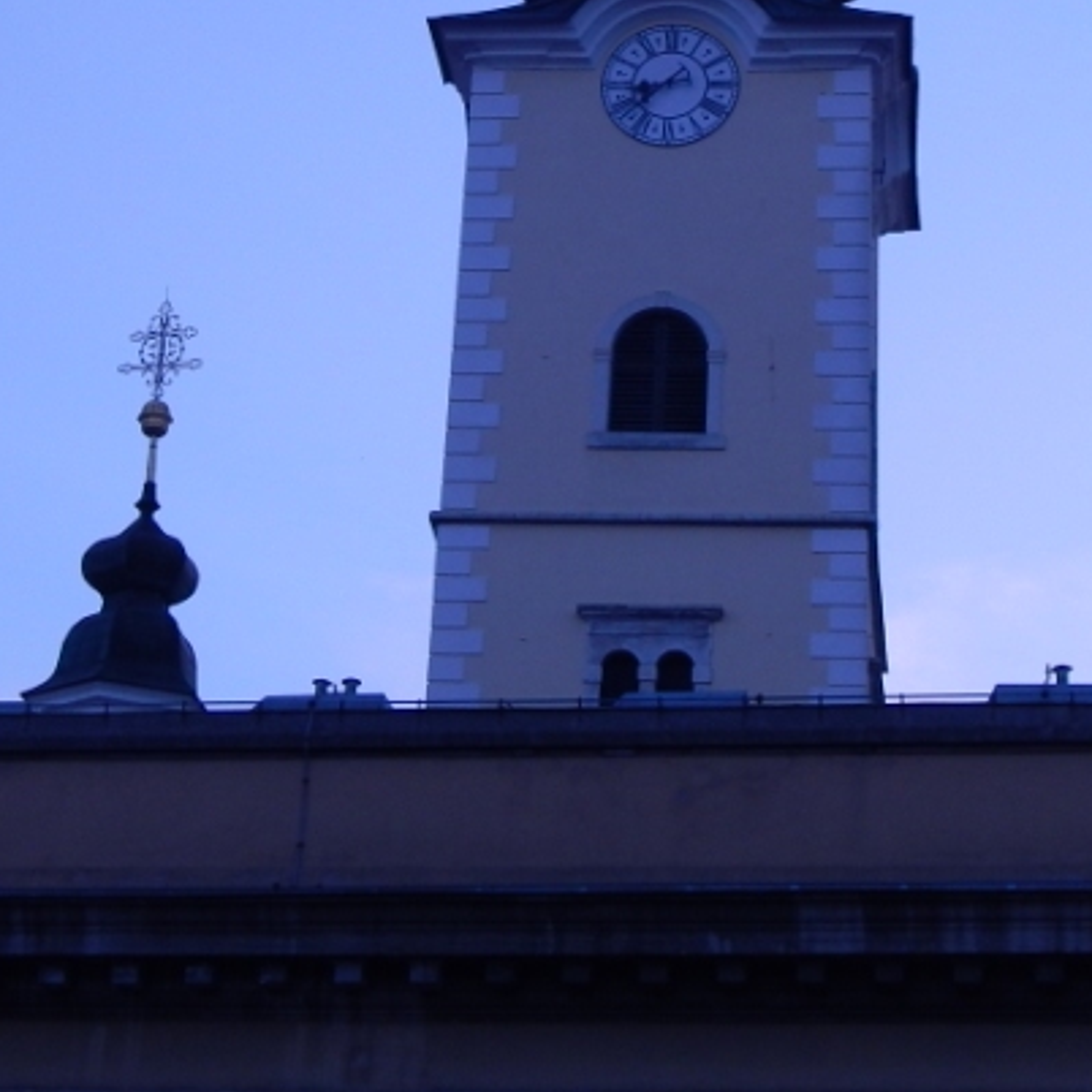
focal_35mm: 108
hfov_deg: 16.1
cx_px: 600
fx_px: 3855
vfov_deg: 15.9
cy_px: 95
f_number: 3.7
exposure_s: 1/100
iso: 125
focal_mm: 8.6
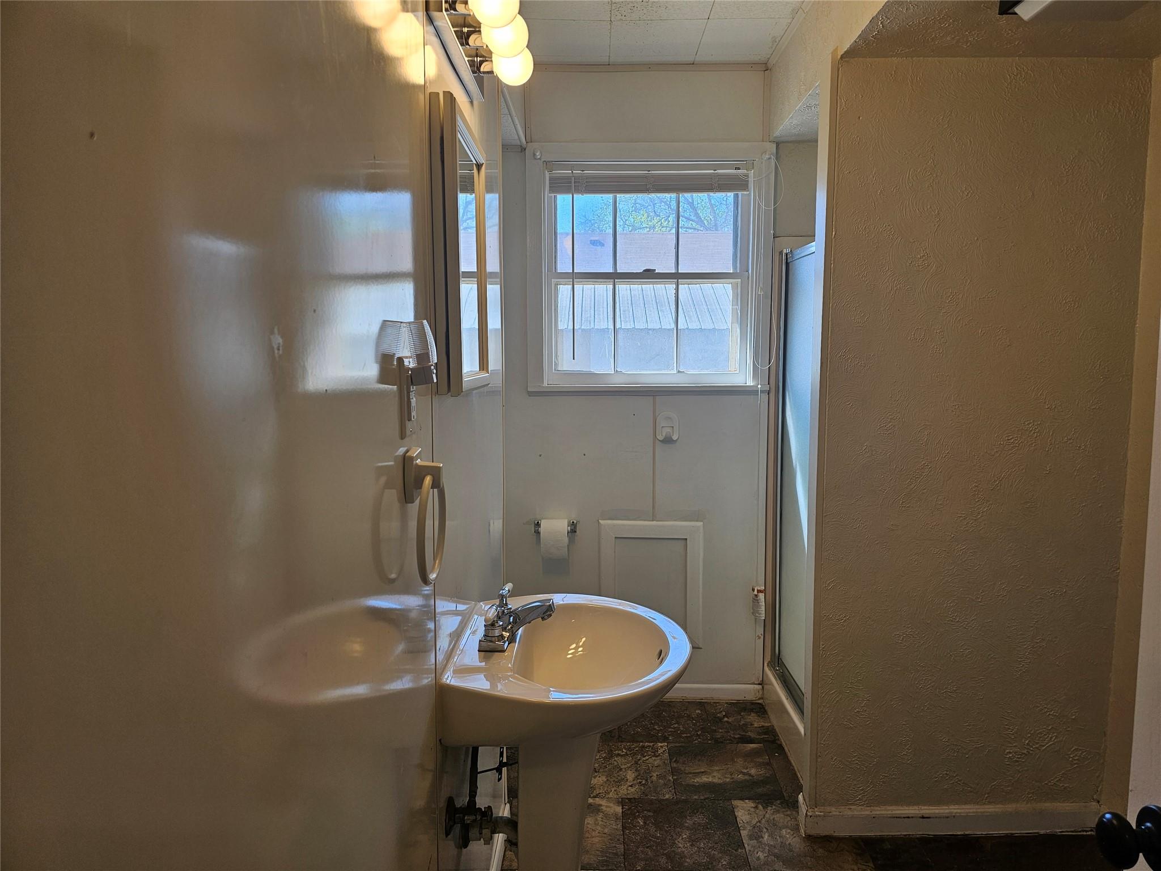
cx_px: 580
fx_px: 771
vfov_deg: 58.9
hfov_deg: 73.9
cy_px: 436
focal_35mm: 23
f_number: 1.7
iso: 40
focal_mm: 6.3
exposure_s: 1/120
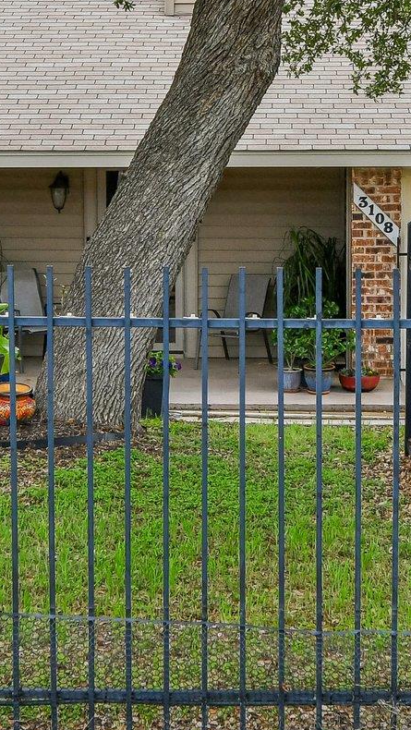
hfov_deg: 15.6
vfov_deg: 27.1
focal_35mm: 77
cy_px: 202
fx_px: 1497
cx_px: 212
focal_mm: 19
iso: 400
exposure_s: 1/500
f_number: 8
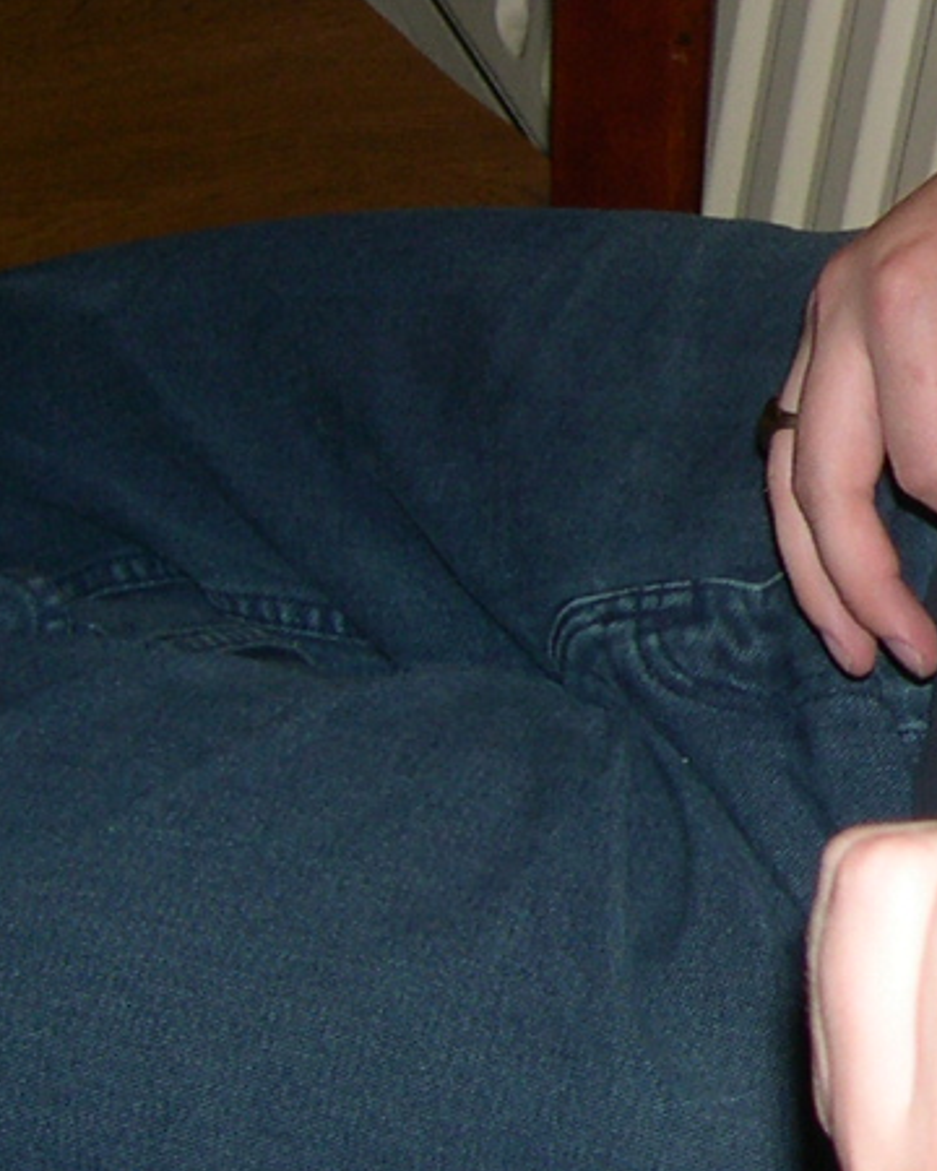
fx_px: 4576
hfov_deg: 11.1
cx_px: 1562
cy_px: 330
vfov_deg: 14.5
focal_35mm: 132
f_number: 2.8
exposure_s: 1/60
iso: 100
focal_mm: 8
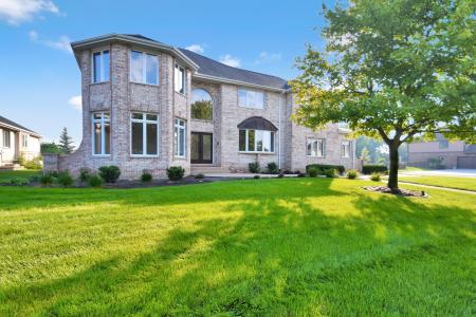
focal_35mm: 17
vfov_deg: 70.4
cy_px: 158
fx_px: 225
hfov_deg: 93.3
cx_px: 238
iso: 400
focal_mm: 11.5
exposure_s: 1/1250
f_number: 8
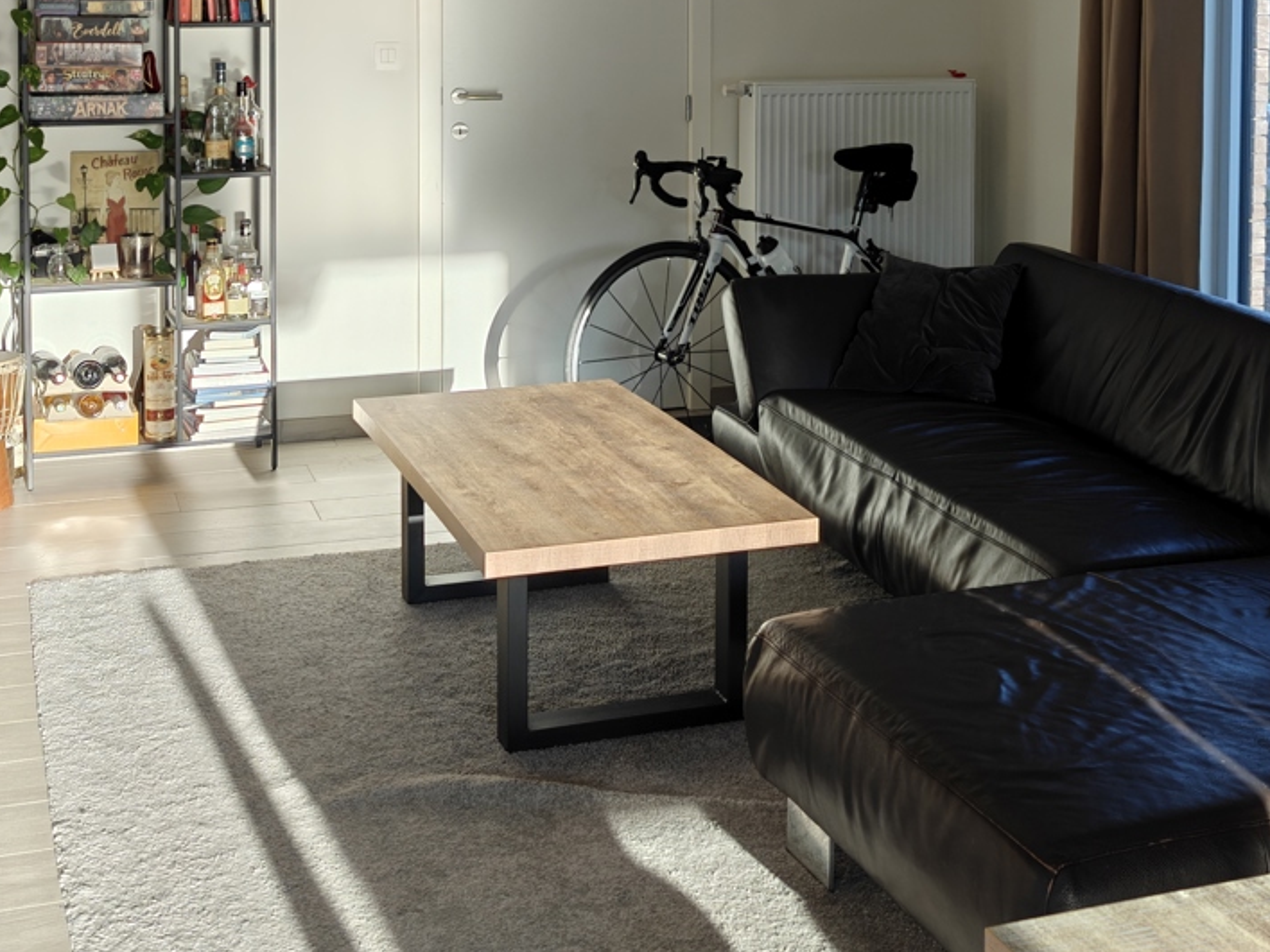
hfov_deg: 36.8
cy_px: 48
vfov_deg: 26.8
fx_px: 1908
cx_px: 680
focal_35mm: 52
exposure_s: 1/282
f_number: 1.6
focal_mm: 6.06
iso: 200
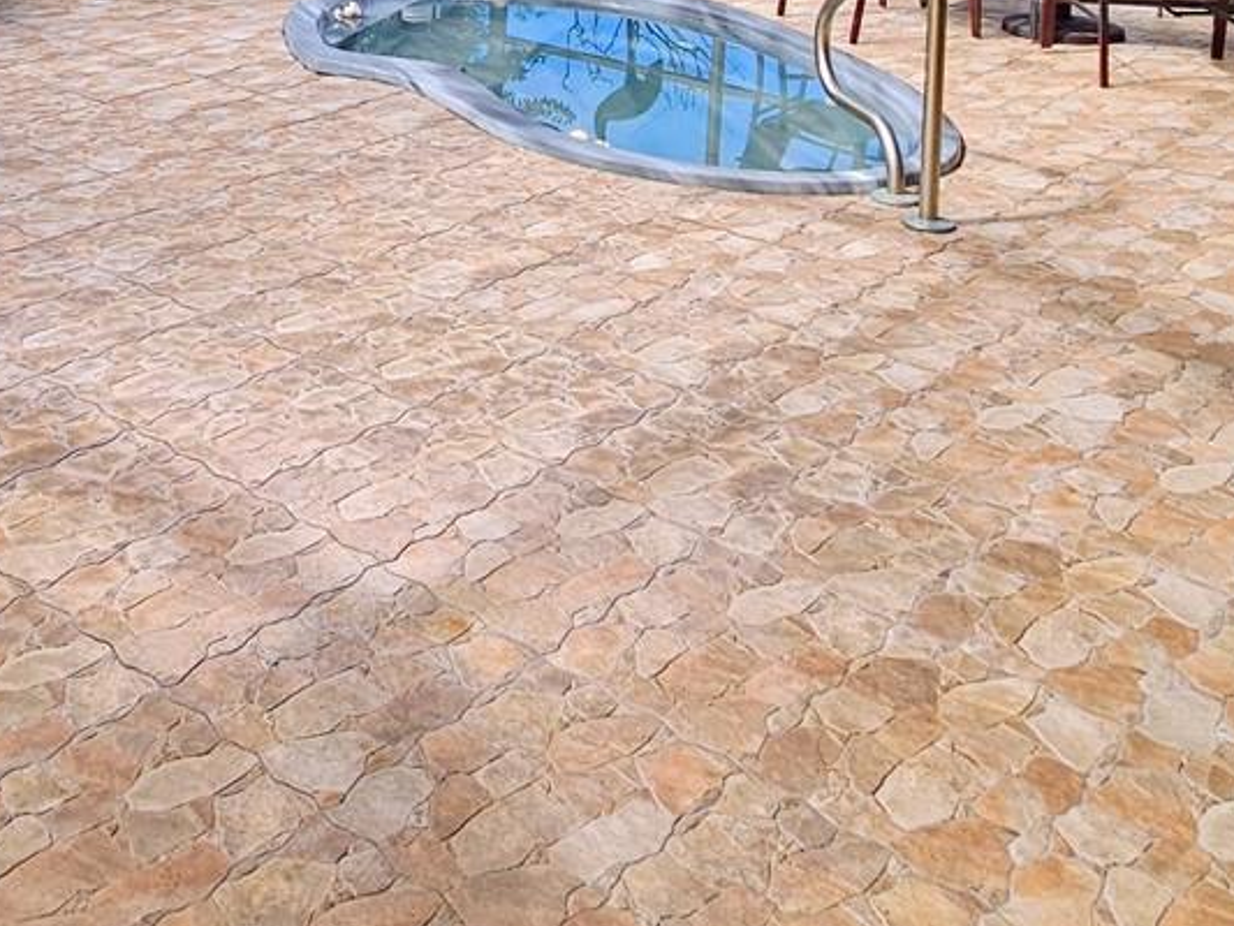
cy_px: -130
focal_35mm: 39
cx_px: 153
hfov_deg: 44.1
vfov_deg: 31.9
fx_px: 1391
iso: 50
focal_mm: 2.2
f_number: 2.2
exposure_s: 1/366
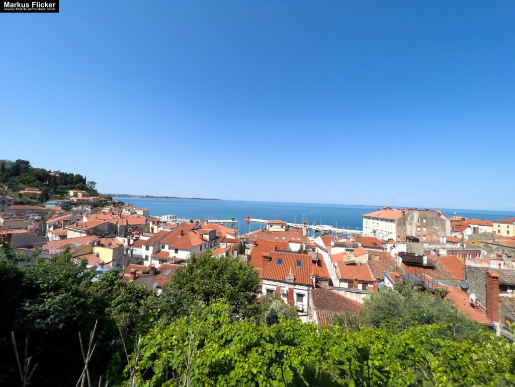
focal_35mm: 13
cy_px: 194
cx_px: 258
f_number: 1.8
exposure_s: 1/2300
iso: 32
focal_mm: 1.57
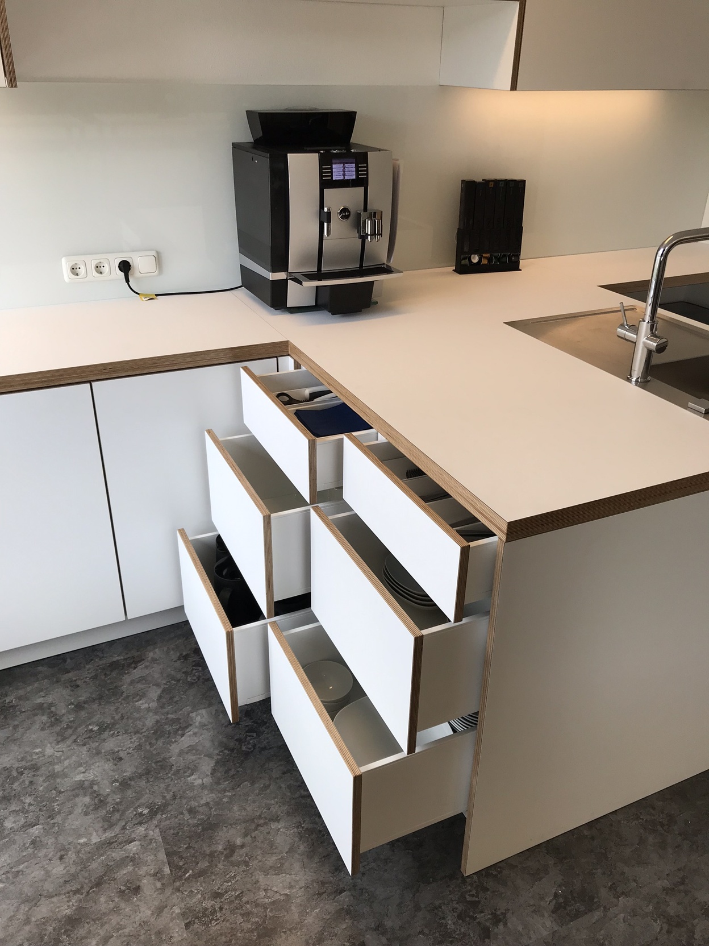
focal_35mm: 28
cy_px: 473
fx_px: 765
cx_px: 354
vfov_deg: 63.4
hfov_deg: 49.7
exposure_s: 1/119
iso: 20
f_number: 1.8
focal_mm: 3.99
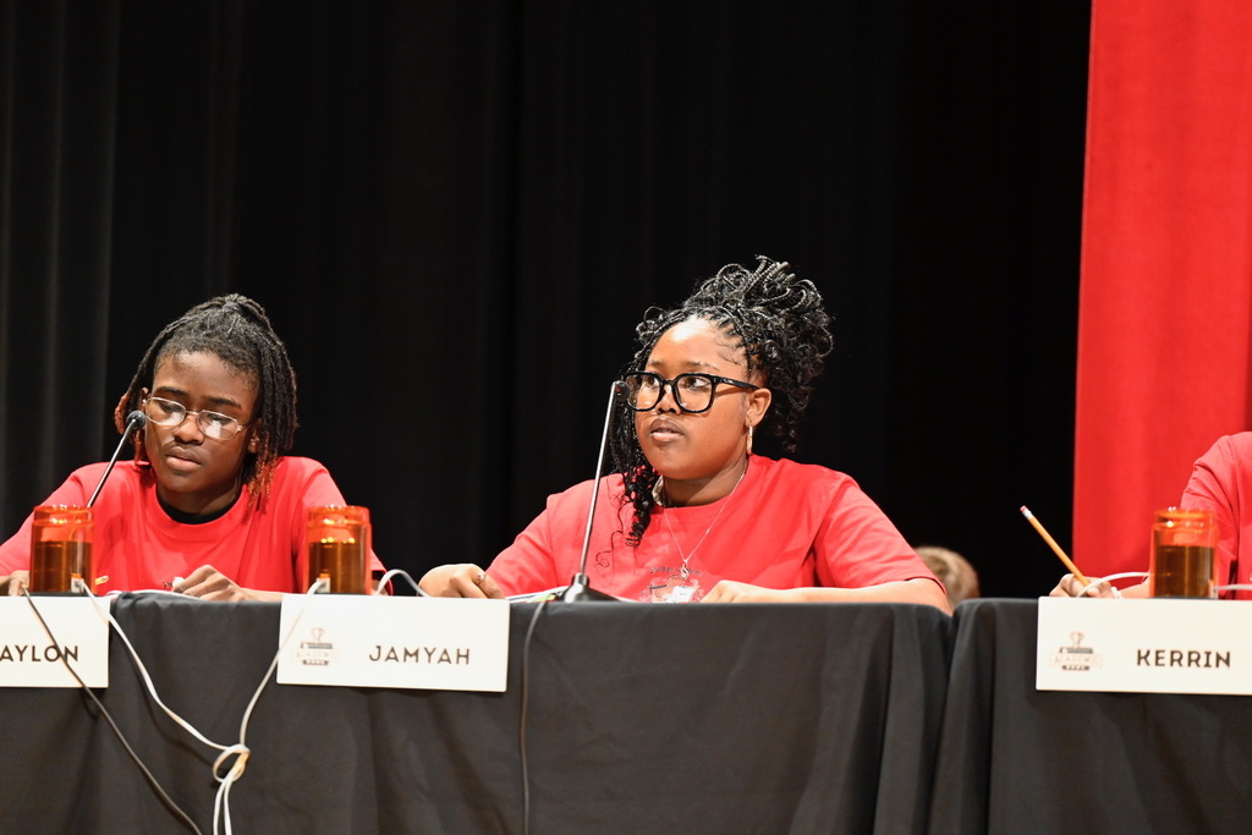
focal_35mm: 200
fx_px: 6956
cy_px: 418
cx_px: 626
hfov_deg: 10.3
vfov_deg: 6.9
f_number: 2.8
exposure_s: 1/250
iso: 3200
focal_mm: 200
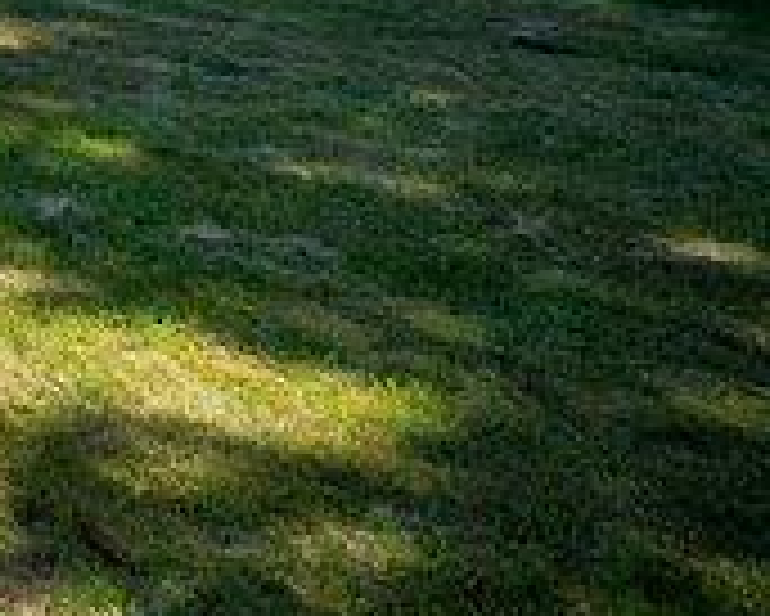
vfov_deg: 23.9
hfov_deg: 21.7
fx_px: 1140
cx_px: -644
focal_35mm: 50
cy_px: -308
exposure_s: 1/8000
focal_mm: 14
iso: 160
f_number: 8
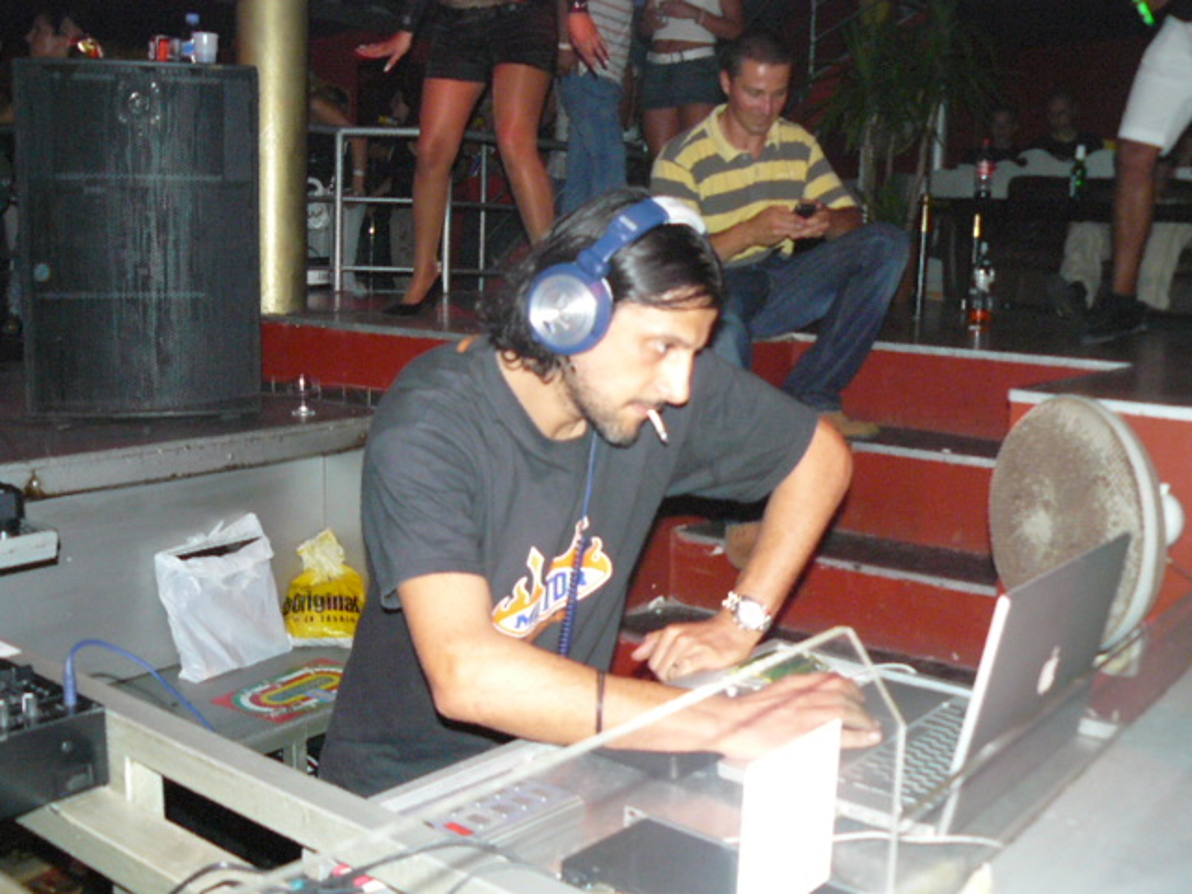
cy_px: 447
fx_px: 1240
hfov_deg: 51.4
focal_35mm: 36
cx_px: 596
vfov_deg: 39.7
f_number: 2.8
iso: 250
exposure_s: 1/25
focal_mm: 6
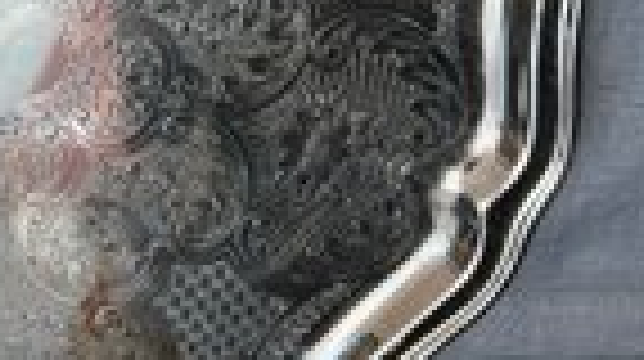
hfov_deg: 29.8
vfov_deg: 17.1
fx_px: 1160
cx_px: 74
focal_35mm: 68
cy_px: -25
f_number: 1.5
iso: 40
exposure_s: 1/120
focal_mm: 5.7
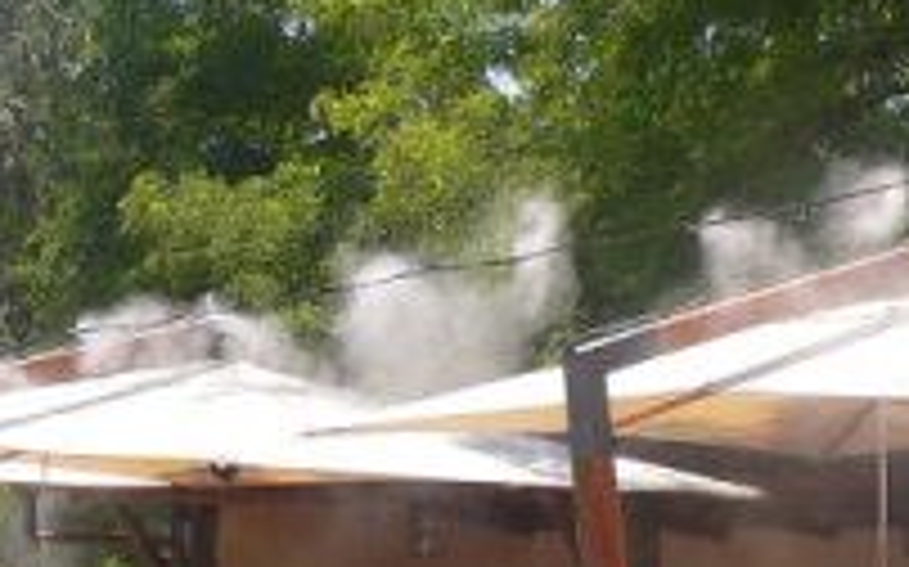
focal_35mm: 110
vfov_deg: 11.8
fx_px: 2724
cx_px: 657
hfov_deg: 18.8
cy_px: 490
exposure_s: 1/250
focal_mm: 5.8
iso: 80
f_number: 5.6
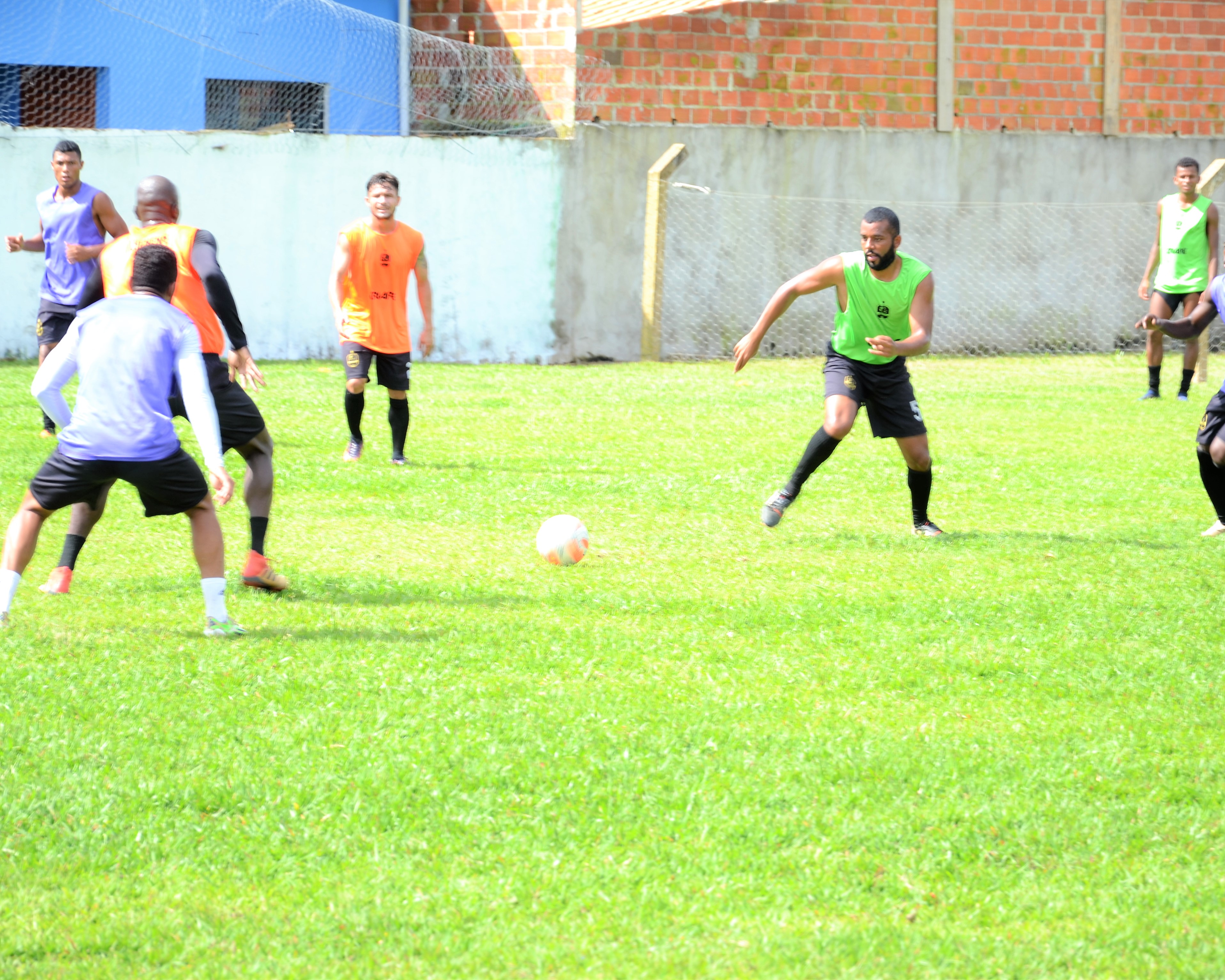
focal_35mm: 178
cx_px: 644
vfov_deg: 8.7
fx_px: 6438
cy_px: 490
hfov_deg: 10.9
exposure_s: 1/100
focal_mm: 105
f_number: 5.6
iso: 100
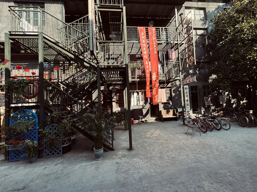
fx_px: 104
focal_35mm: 14
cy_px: 96
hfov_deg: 102.1
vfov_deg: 85.7
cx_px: 128
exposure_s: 1/565
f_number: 2.2
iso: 40
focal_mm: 2.22
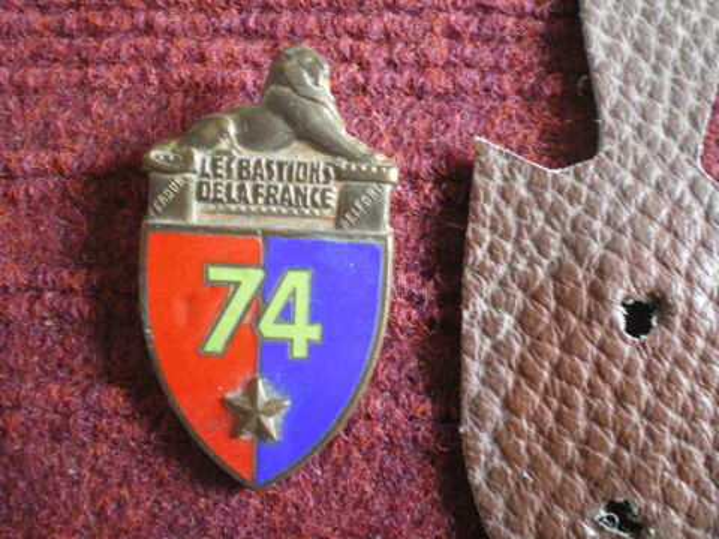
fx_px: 789
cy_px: 270
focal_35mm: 38
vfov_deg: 37.7
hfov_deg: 49.0
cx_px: 360
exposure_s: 1/5
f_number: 3.1
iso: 400
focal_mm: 6.3
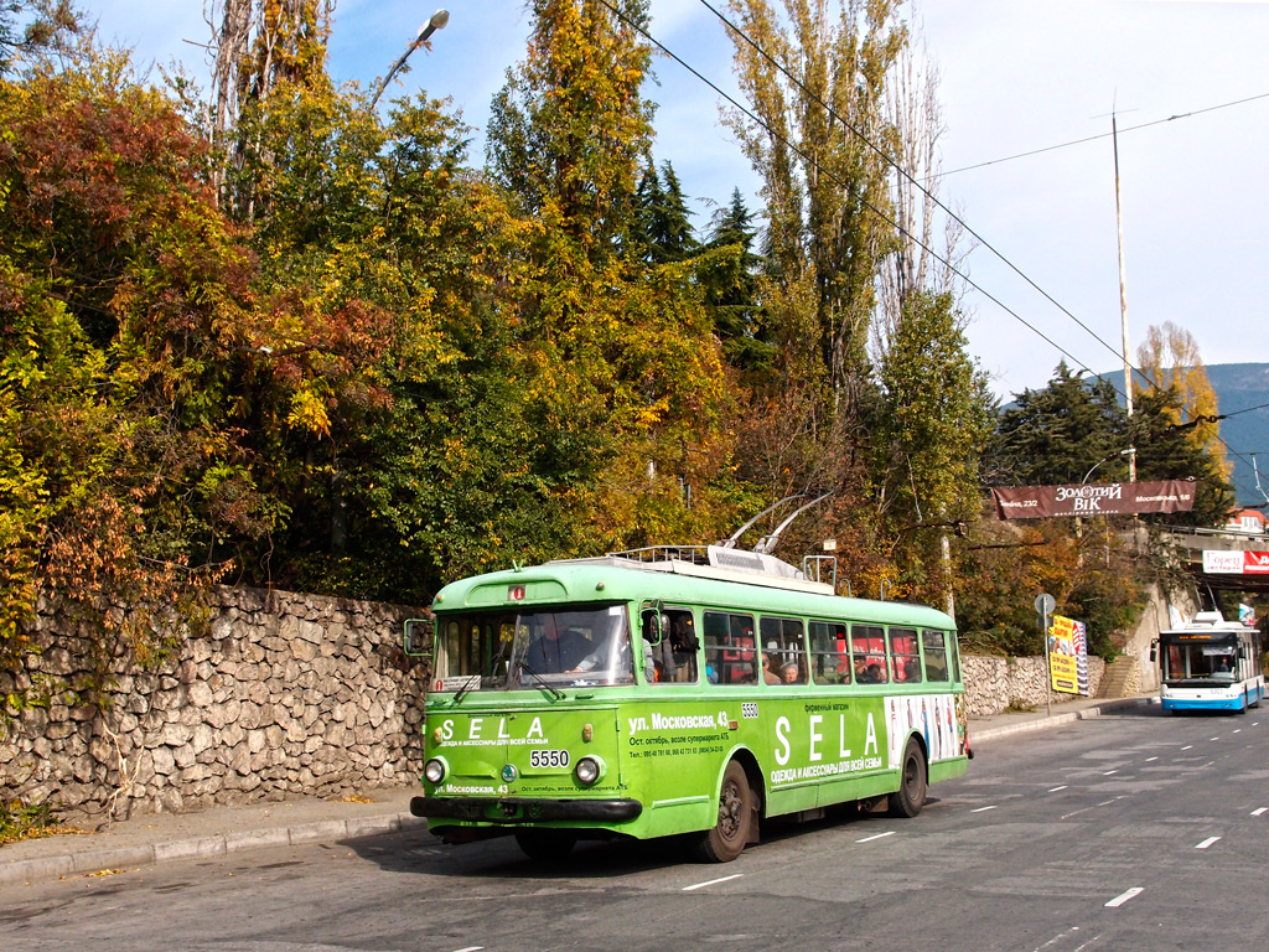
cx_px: 634
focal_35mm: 38
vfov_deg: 37.7
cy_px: 476
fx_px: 1393
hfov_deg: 49.0
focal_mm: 8.16
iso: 100
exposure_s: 1/1600
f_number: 3.2
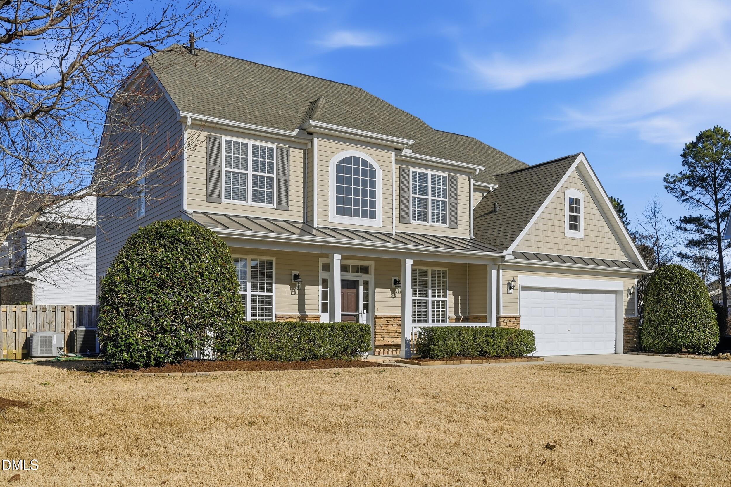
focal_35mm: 30
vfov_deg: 43.6
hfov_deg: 62.0
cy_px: 244
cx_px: 366
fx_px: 609
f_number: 9
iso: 250
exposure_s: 1/8000
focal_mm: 30
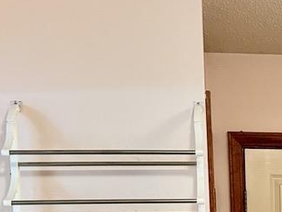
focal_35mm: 94
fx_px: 765
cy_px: 341
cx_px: 354
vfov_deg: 14.4
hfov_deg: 19.5
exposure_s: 1/40
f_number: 1.78
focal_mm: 6.76
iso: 640
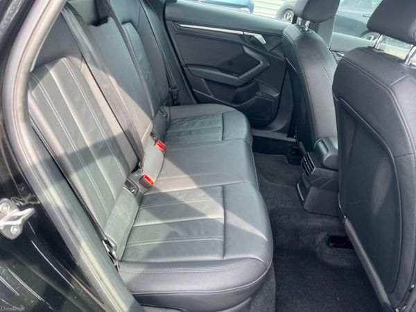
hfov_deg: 67.3
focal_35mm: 26
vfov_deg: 53.1
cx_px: 208
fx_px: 312
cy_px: 156
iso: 50
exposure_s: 1/121
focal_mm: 5.7
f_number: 1.5
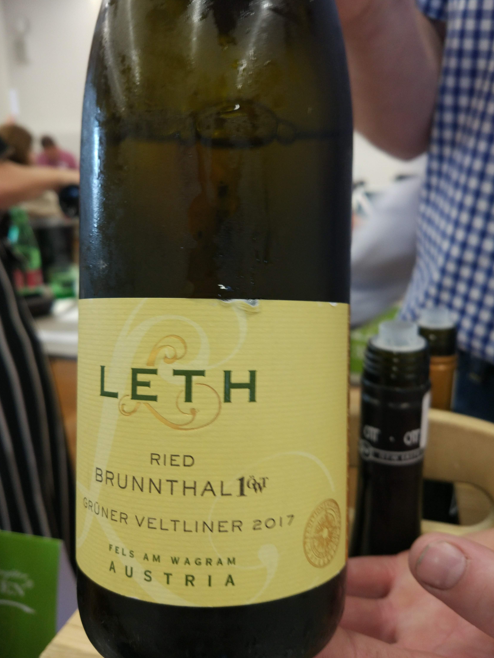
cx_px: 240
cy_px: 335
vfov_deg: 61.7
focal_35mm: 29
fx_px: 552
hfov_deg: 48.2
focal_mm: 4.26
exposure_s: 1/33
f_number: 2
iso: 206
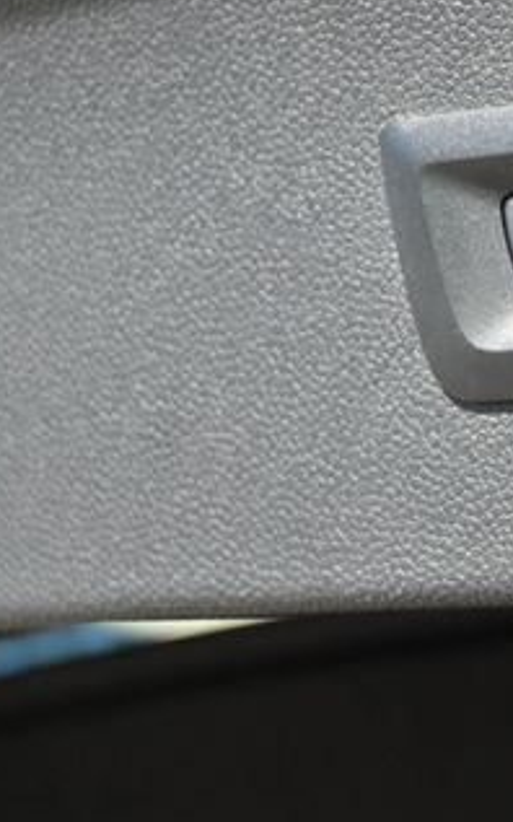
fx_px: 2350
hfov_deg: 12.1
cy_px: 303
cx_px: 671
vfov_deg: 19.8
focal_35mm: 105
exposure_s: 1/250
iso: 320
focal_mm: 34
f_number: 5
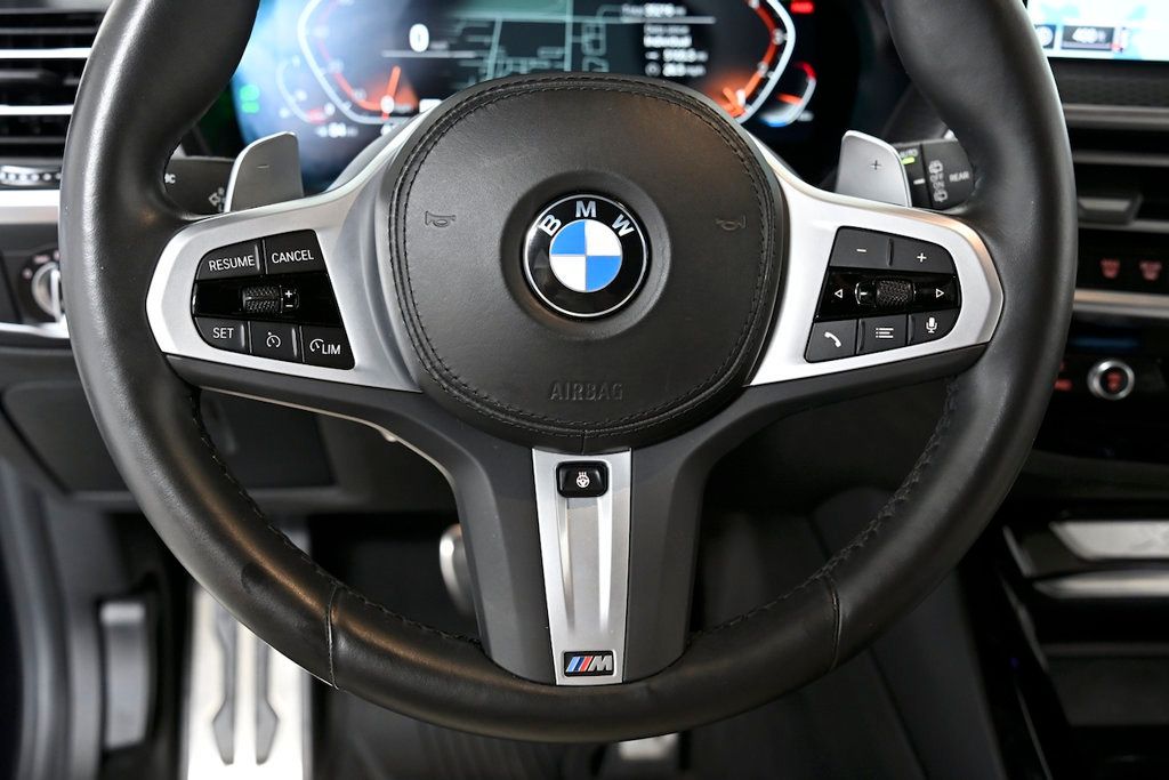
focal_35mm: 39
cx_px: 584
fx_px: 1267
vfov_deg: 34.2
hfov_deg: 49.5
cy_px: 390
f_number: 5
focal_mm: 39
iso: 2000
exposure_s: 1/80
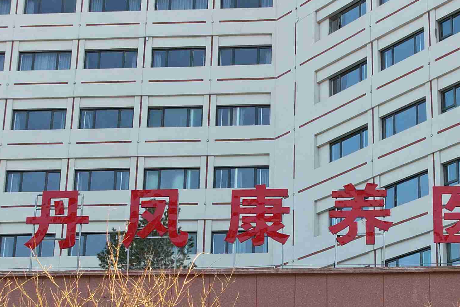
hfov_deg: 25.5
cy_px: 264
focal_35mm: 79
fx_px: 1009
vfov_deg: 17.1
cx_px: 322
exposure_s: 1/250
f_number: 2.8
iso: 100
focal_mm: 8.38
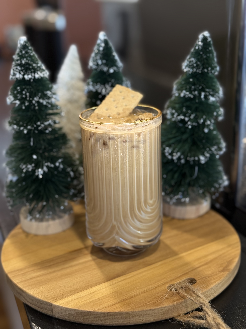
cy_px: 164
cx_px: 123
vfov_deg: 39.7
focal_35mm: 48
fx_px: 455
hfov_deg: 30.3
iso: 50
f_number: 1.78
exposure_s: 1/60
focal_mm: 6.76
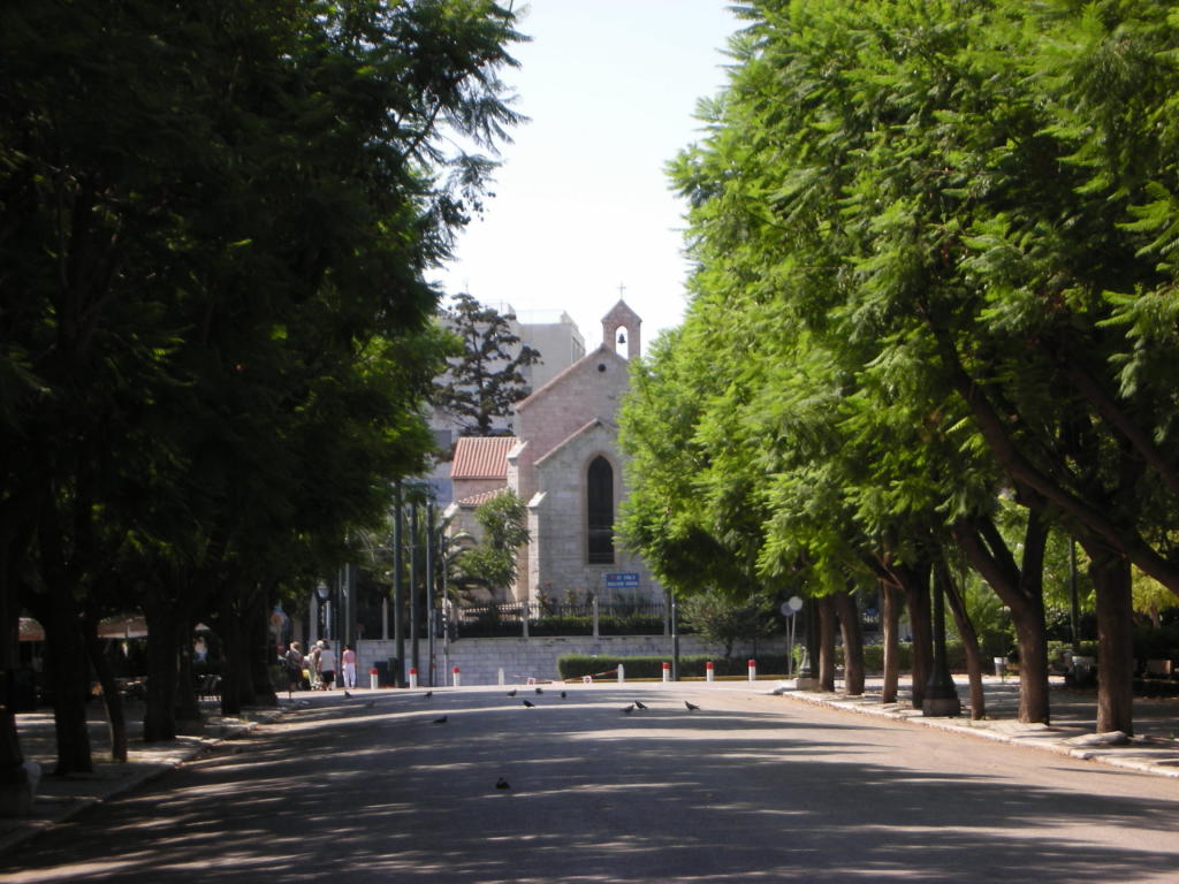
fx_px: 3576
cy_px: 442
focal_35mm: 105
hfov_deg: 18.7
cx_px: 590
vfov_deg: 14.1
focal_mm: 17.4
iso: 50
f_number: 5.4
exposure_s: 1/138
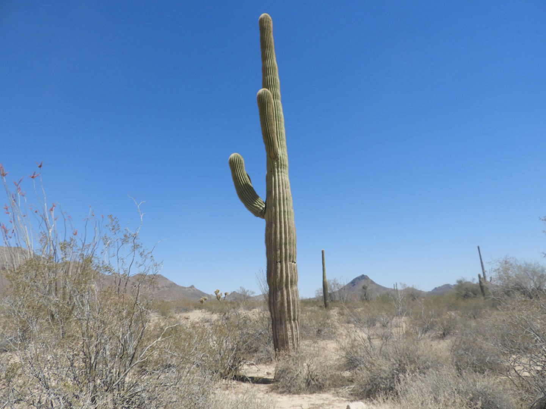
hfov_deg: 71.6
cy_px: 204
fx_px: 379
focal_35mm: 24
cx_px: 273
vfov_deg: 56.8
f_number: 3.3
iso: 100
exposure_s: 1/1600
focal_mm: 4.3
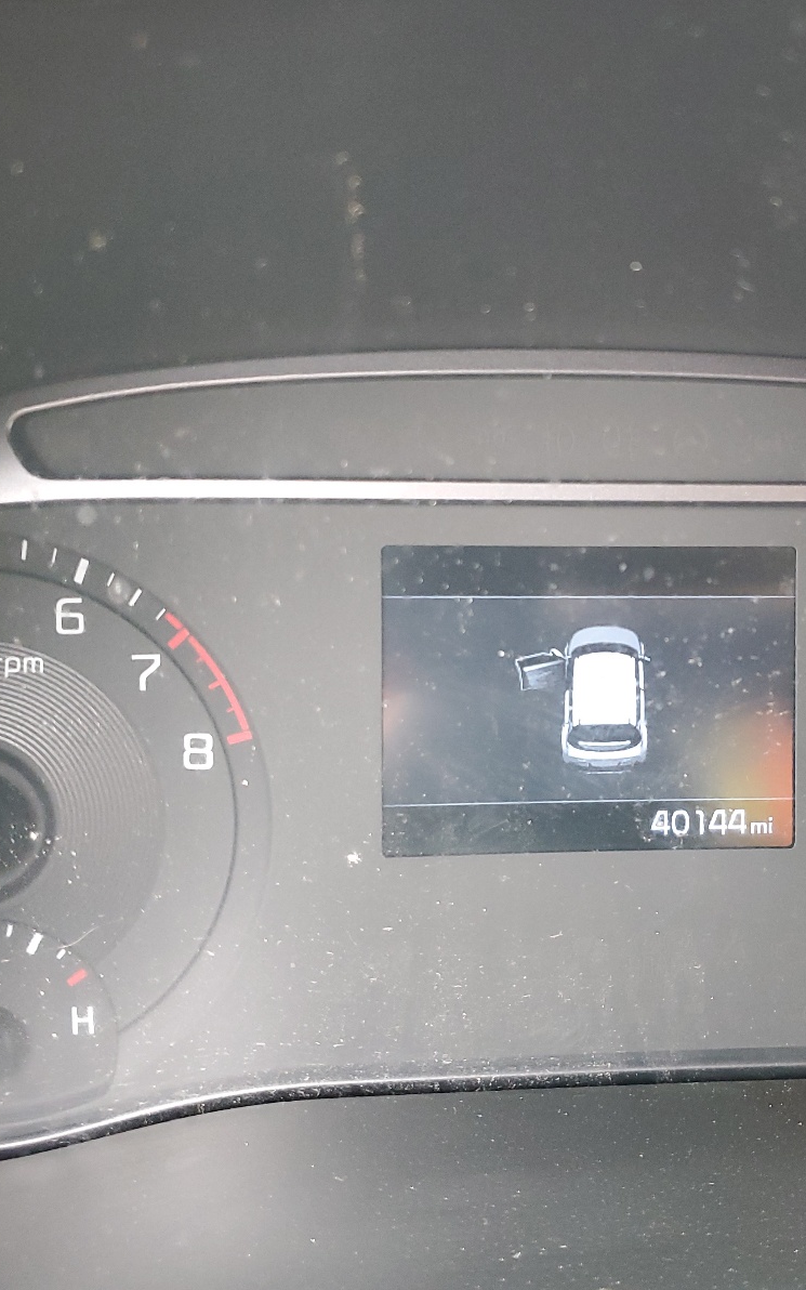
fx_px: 1300
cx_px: 590
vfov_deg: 52.7
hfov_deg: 33.8
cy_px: 642
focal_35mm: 37
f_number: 1.5
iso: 260
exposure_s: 1/60.2
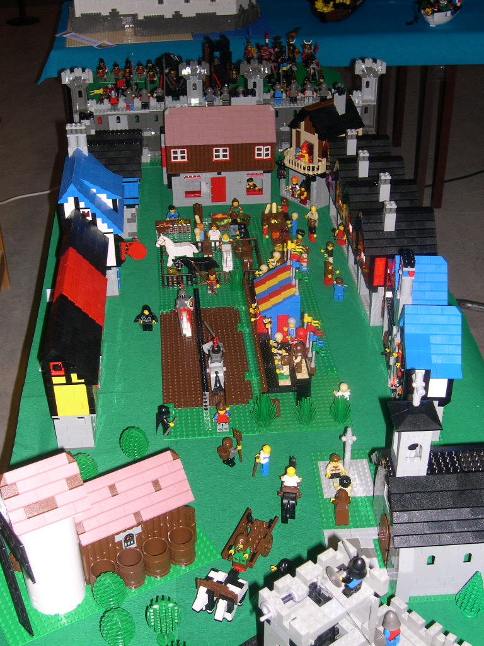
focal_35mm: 47
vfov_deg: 40.4
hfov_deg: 30.9
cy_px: 323
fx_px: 876
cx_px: 242
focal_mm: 10.1
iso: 100
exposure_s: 1/60
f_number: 3.1
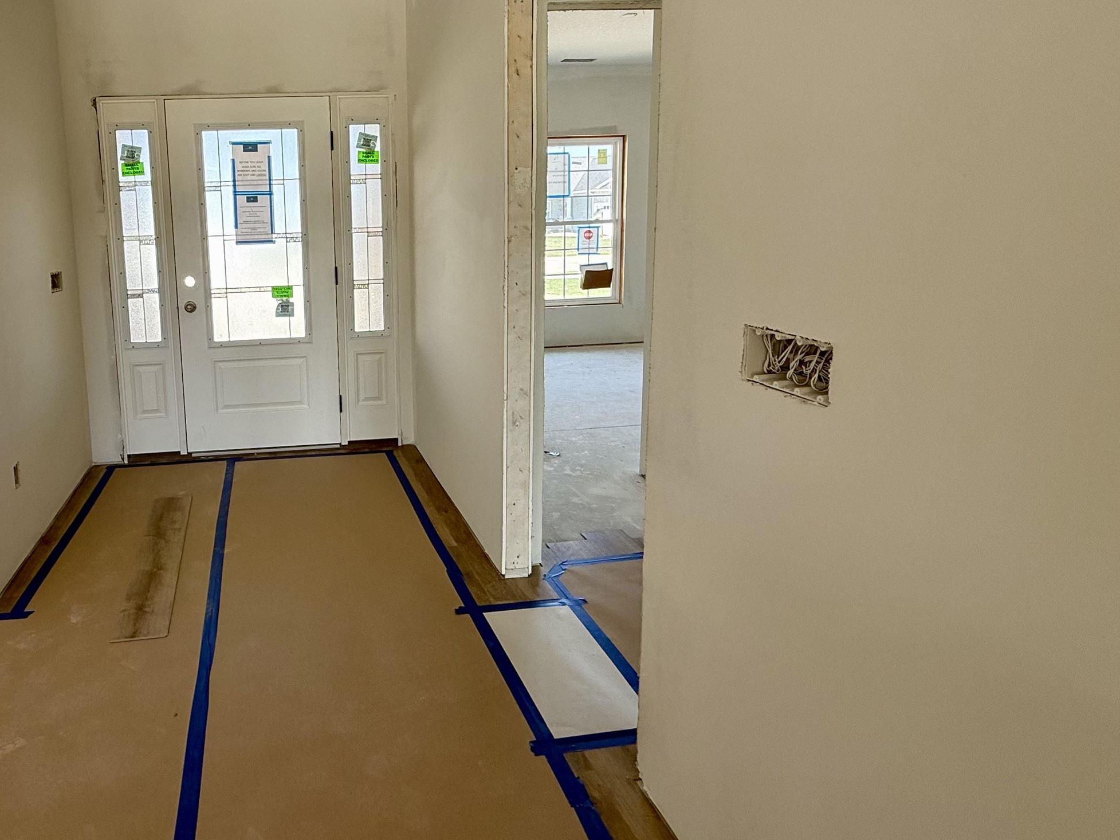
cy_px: 318
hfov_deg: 72.9
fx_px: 712
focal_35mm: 22
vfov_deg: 60.3
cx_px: 332
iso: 64
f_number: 2.2
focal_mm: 2.22
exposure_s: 1/106
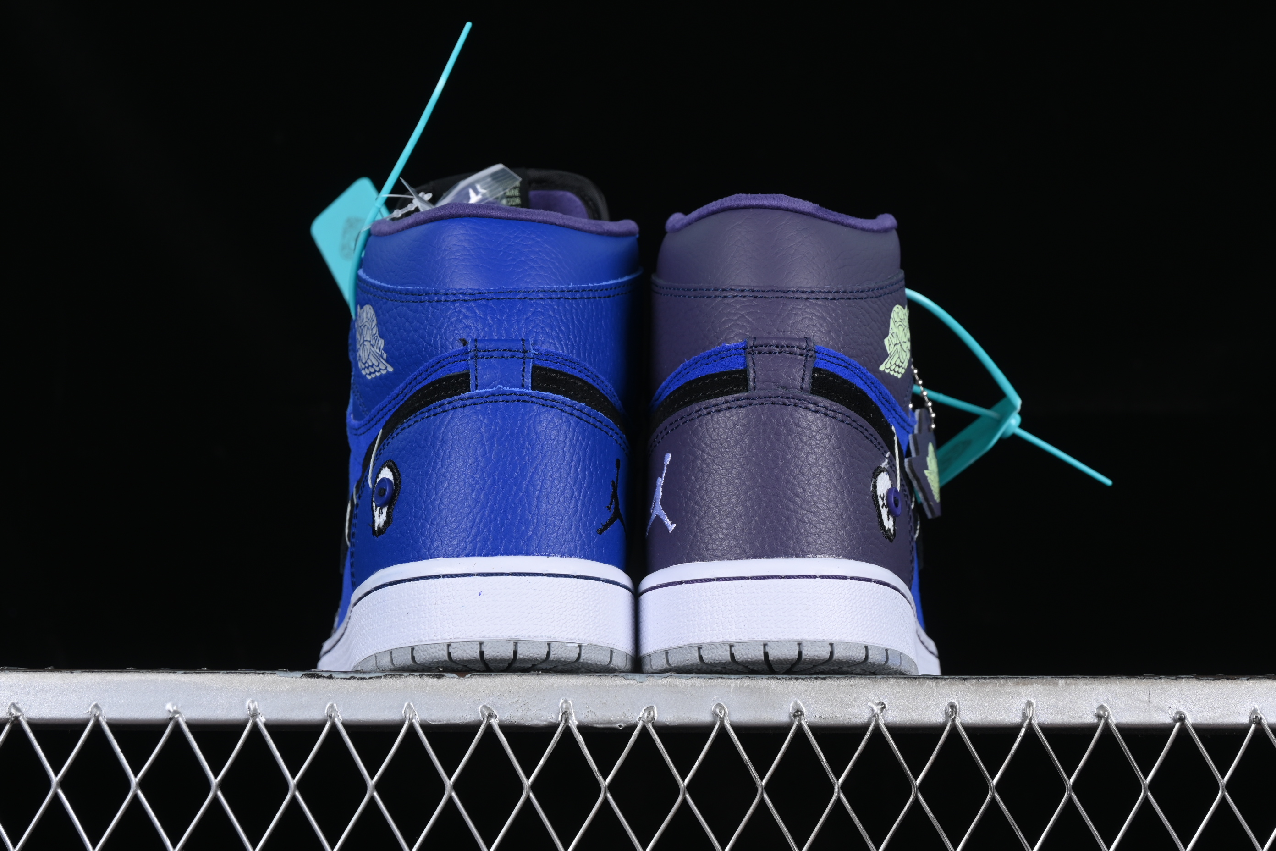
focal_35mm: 75
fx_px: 2658
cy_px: 426
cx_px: 638
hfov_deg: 27.0
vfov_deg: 18.2
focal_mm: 50
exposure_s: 1/60
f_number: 7.1
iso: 160
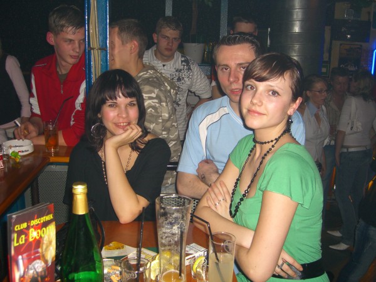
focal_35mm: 38
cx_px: 188
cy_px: 141
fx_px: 413
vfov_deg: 37.7
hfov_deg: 49.0
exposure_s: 1/60
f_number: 2.8
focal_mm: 7.9
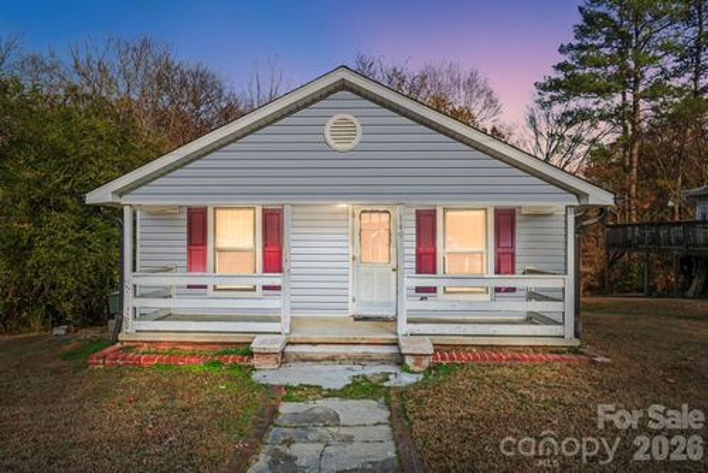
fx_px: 472
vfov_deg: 53.2
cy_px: 236
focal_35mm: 24
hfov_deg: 73.7
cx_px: 354
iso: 100
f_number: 4
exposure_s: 1/640
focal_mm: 16
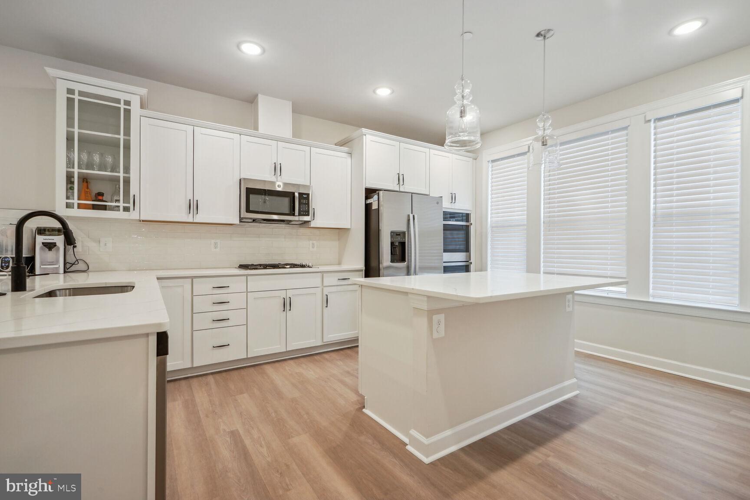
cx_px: 375
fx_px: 333
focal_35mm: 16
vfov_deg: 73.7
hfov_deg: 96.7
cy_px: 250
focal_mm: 16
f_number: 10
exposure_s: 1/13
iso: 400
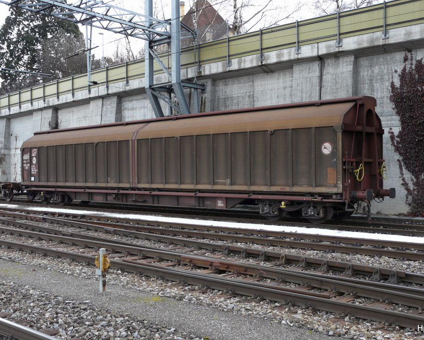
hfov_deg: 44.8
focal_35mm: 41
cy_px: 170
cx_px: 215
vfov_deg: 36.5
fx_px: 515
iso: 100
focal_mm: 6.4
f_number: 3.2
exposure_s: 1/125
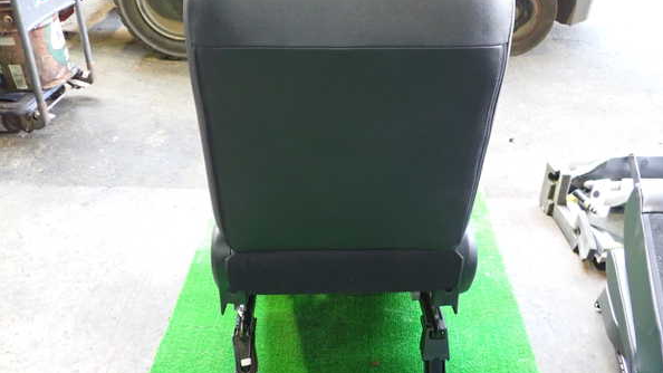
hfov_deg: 59.5
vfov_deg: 35.6
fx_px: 580
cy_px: 184
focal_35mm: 33
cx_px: 334
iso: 640
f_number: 2.3
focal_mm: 5.4
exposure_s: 1/30
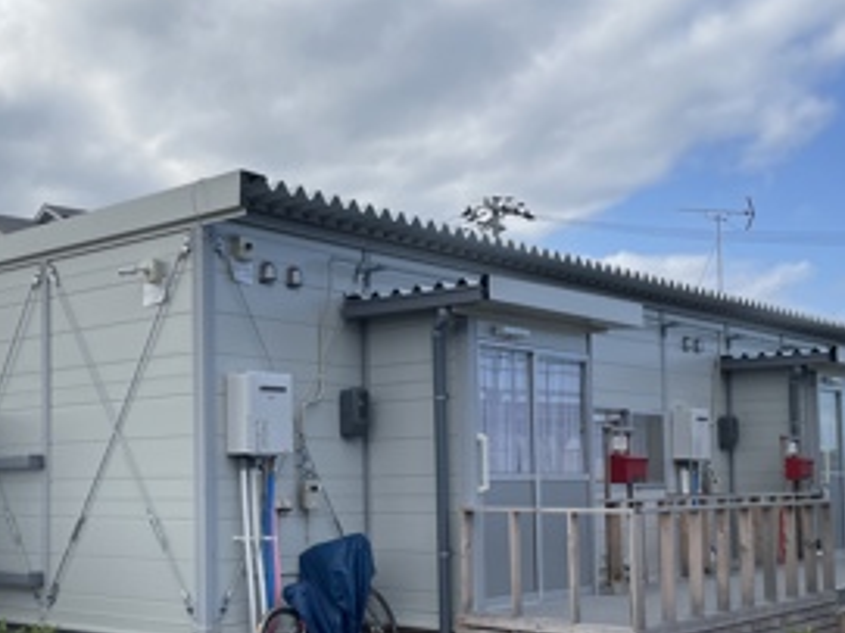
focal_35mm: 48
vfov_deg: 30.0
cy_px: 419
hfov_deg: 38.9
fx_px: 1171
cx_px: 237
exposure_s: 1/3861
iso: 32
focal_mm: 4.2
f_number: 1.6
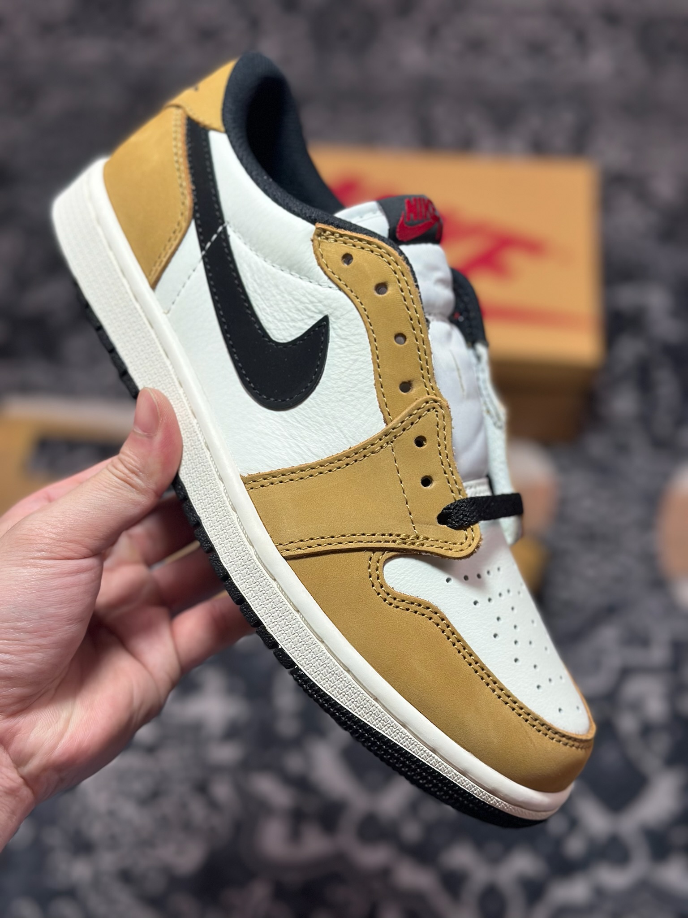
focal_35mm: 48
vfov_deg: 39.7
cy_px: 459
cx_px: 344
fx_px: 1272
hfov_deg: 30.3
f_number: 1.78
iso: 80
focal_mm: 6.86
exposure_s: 1/729
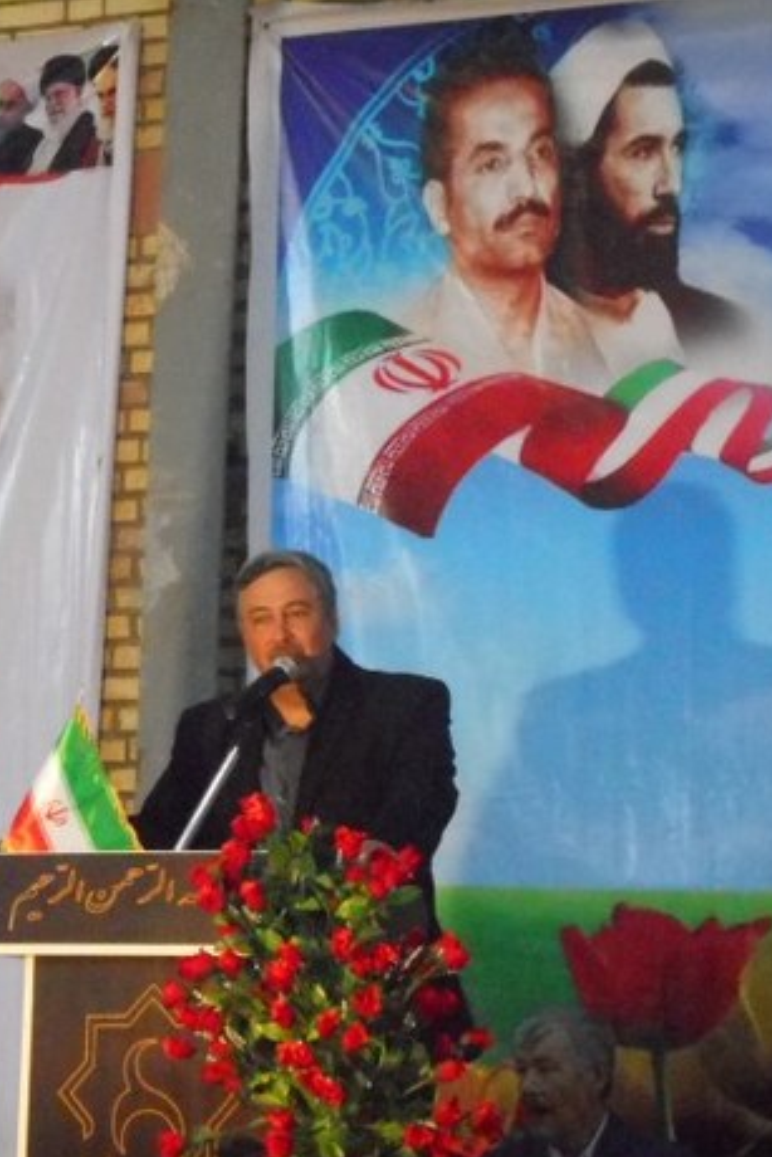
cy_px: 580
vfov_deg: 15.9
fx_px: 4146
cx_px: 96
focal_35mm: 129
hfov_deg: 10.6
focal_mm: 16.4
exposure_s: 1/100
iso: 1600
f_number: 4.9
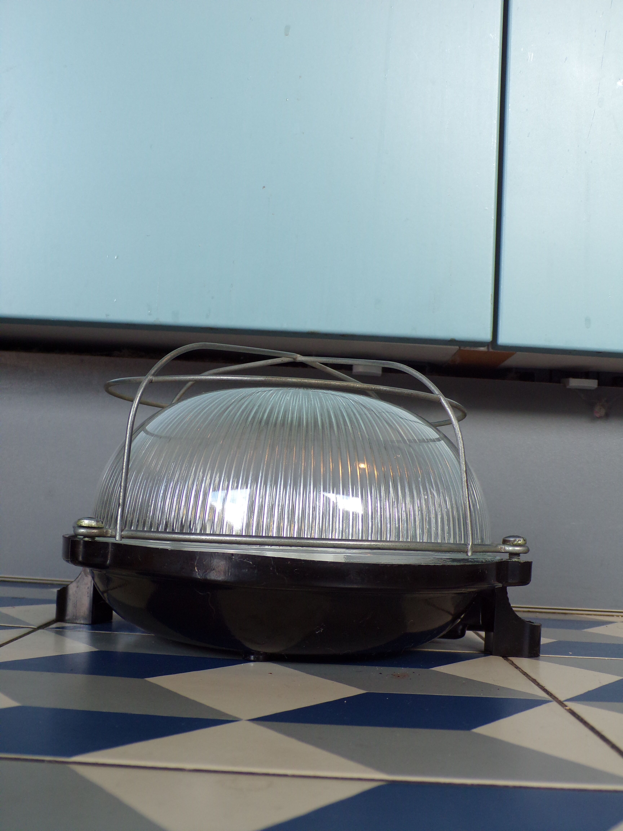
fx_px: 888
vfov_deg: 50.1
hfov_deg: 38.7
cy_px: 416
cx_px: 312
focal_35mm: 37
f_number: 3.3
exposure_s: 1/34
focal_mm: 6.6
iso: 141
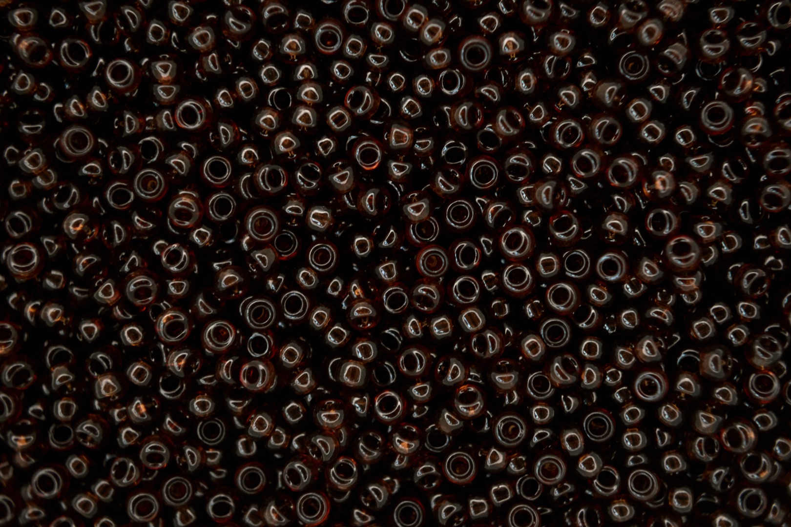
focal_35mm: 57
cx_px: 396
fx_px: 1252
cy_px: 264
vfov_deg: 23.8
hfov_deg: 35.1
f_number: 5
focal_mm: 38
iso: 280
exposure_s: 1/30
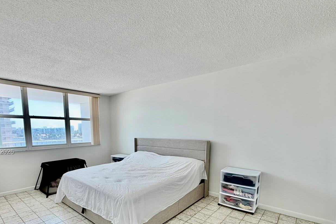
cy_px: 152
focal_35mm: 19
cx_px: 148
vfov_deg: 62.7
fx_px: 177
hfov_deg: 86.5
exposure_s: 1/121
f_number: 2.2
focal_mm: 2.22
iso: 250
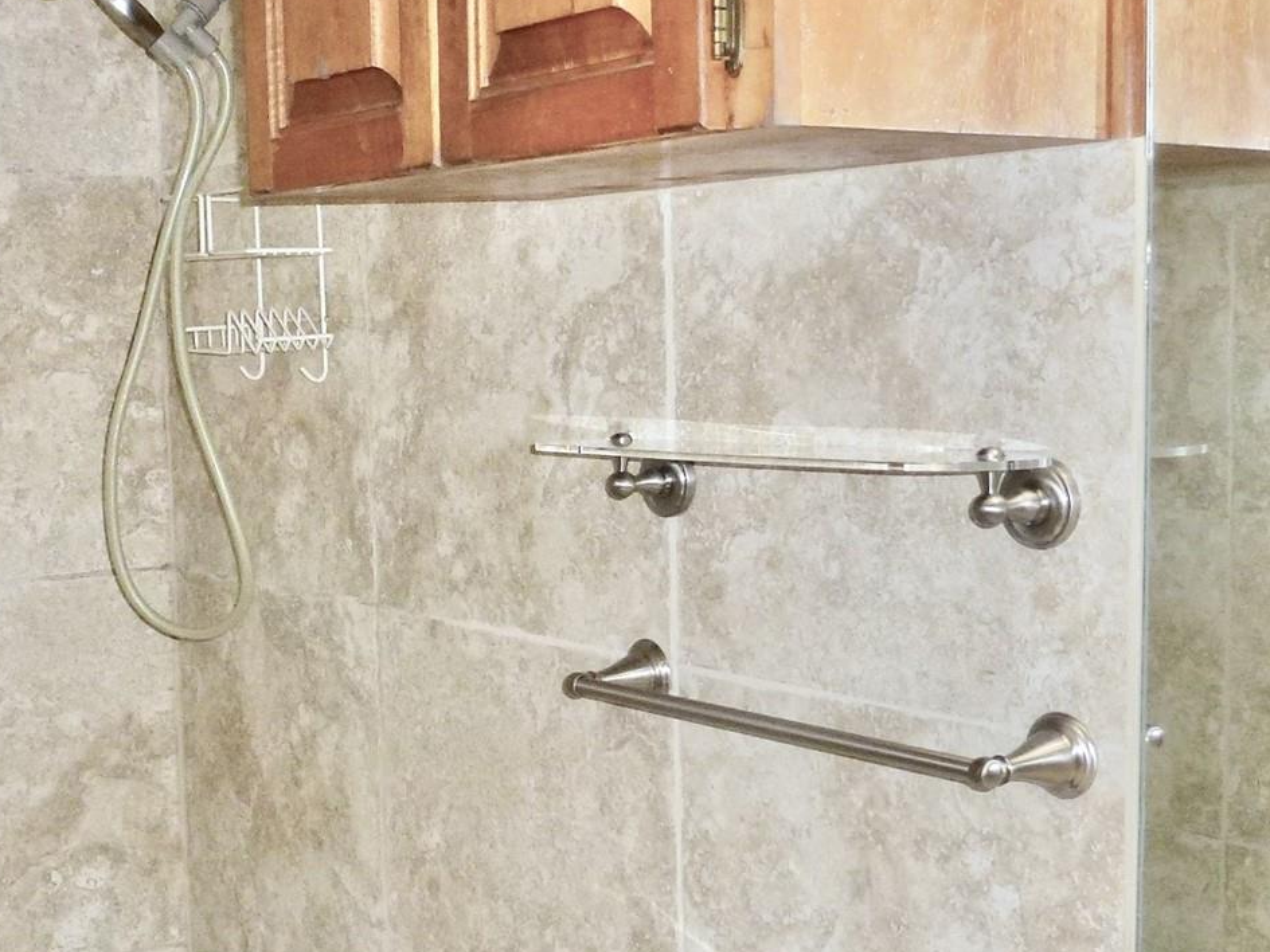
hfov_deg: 36.4
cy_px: 540
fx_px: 1908
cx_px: 413
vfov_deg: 28.0
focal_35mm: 52
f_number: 3.3
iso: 160
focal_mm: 4.3
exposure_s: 1/60
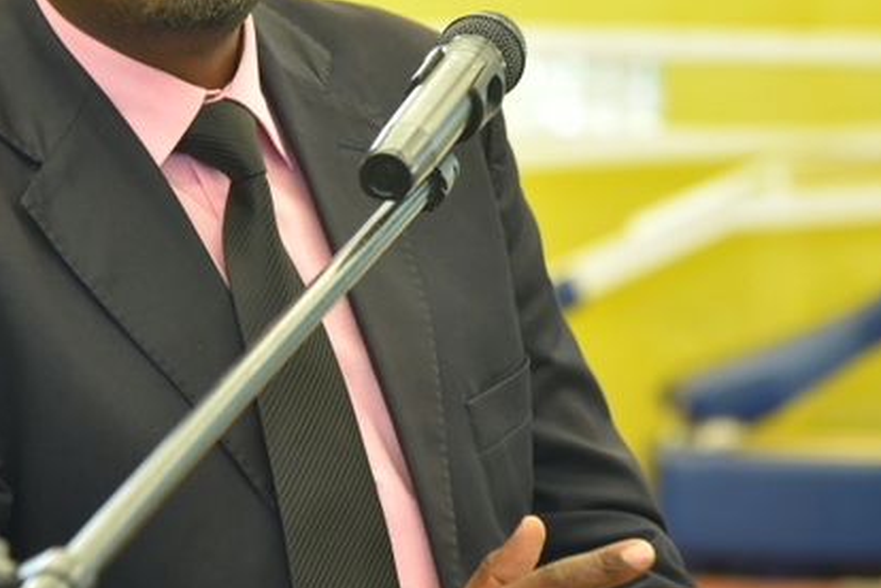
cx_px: 198
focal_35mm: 203
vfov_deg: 6.8
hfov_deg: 10.1
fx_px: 4967
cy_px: 109
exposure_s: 1/250
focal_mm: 105
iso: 1600
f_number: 5
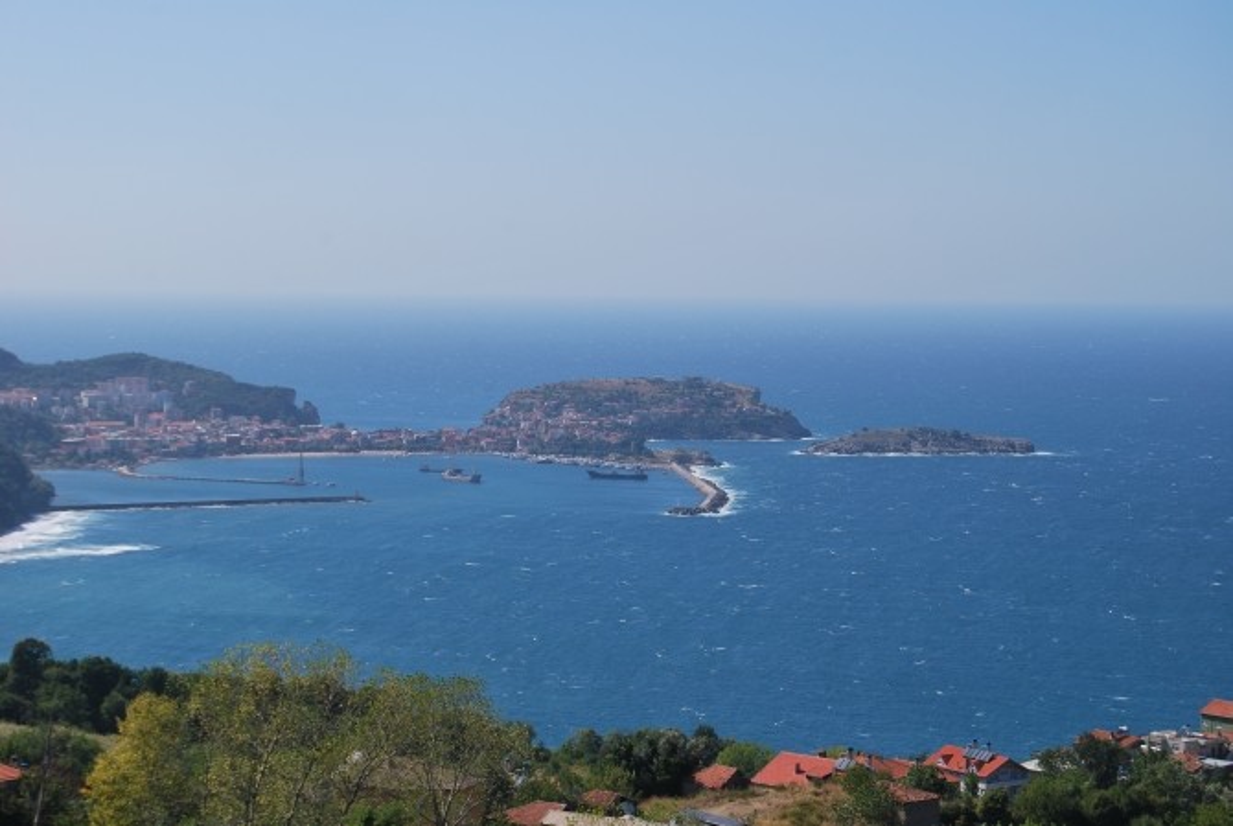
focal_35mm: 82
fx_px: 2830
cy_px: 413
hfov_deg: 24.6
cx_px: 616
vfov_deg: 16.6
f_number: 10
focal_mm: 55
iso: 110
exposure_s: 1/250
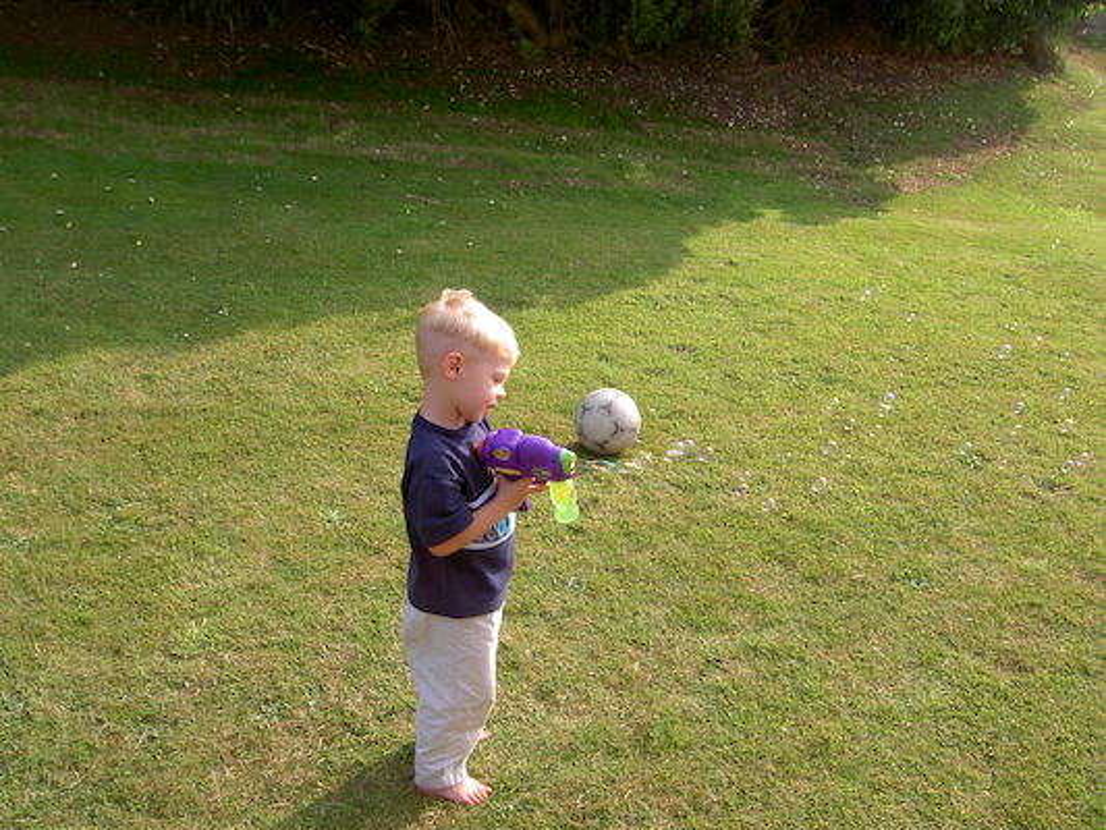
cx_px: 553
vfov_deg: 37.7
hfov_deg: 49.0
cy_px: 415
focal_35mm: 38
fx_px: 1214
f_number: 4.9
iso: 50
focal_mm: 6.3
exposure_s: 1/160
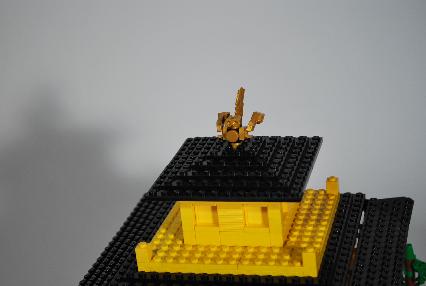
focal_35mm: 82
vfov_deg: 16.6
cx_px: 213
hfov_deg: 24.6
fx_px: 978
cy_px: 143
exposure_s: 1/30
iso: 200
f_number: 5.6
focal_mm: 55
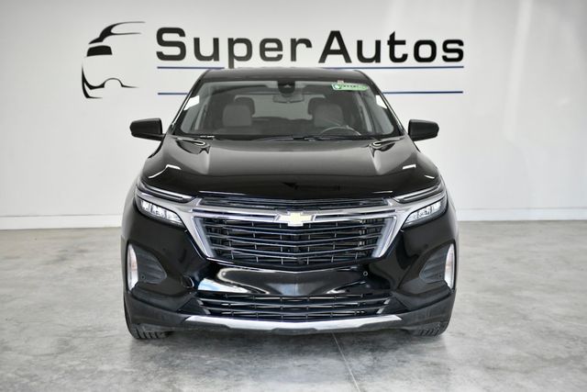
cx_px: 294
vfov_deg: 29.3
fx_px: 750
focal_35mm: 46
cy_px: 196
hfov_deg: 42.7
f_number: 3.5
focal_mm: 46
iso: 4000
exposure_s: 1/3200
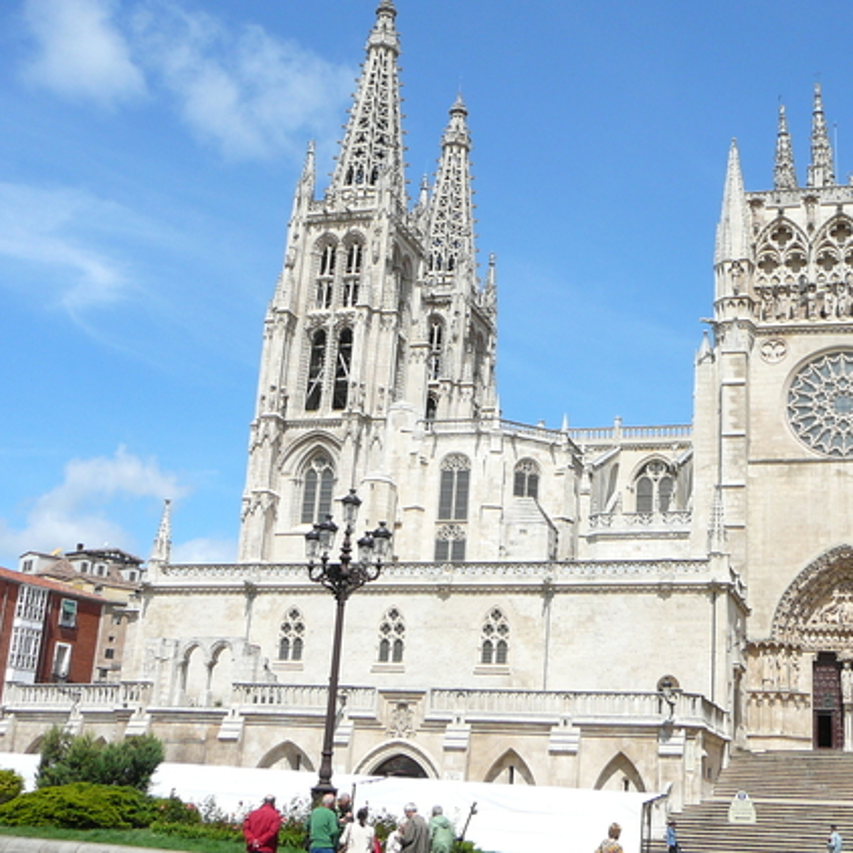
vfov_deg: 38.3
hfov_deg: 37.9
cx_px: 578
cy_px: 418
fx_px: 1227
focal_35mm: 44
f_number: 5
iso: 80
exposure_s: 1/500
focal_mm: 5.2
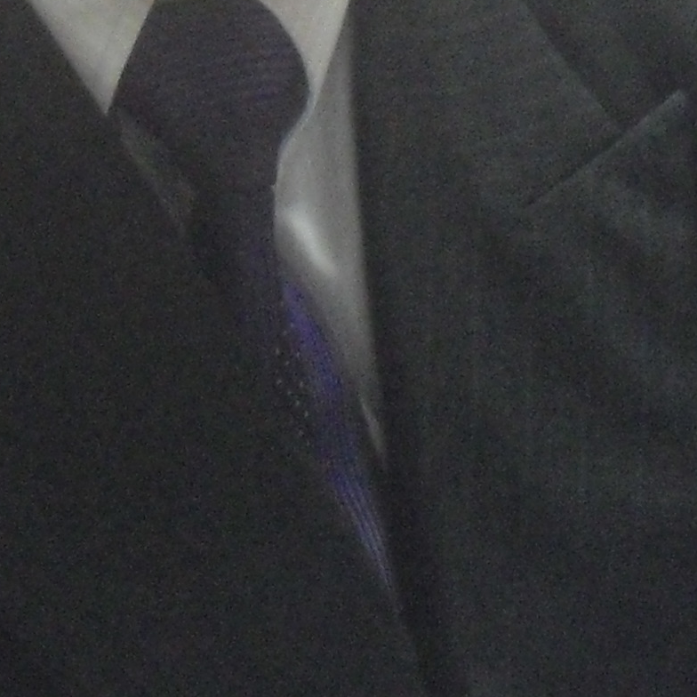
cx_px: 378
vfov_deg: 11.7
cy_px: -20
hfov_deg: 11.8
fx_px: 3371
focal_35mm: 148
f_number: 3.1
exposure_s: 1/25
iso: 800
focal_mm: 6.3
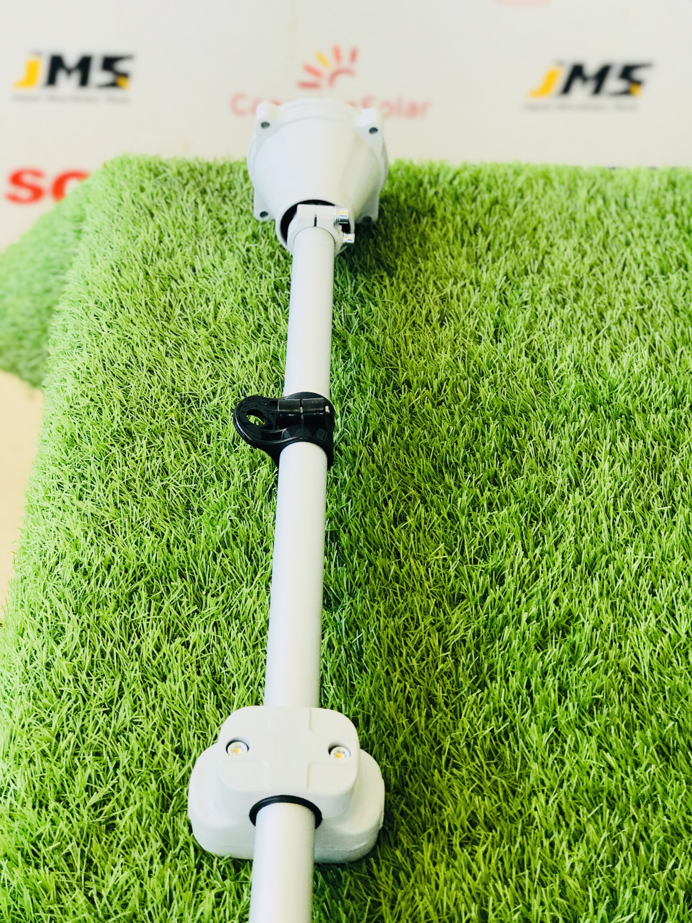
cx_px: 346
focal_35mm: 57
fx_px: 1519
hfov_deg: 25.7
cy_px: 462
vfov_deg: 33.8
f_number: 2.8
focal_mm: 6.6
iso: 64
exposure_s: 1/93
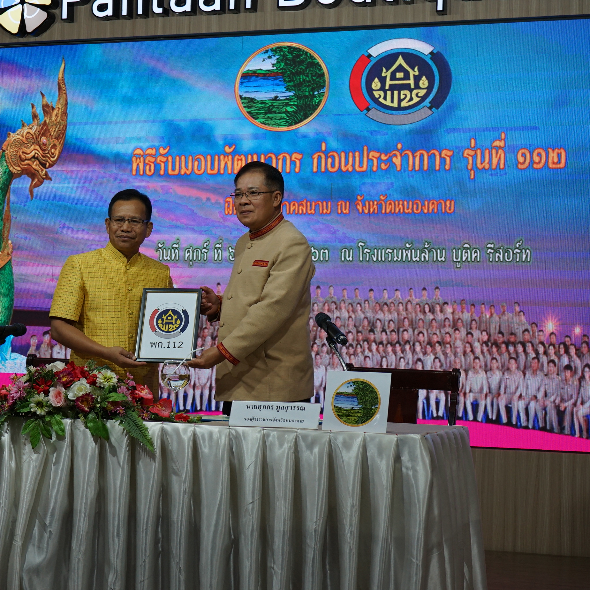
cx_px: 179
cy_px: 301
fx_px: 1466
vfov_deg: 22.8
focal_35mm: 76
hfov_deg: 22.6
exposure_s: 1/125
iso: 800
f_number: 7.1
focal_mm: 55
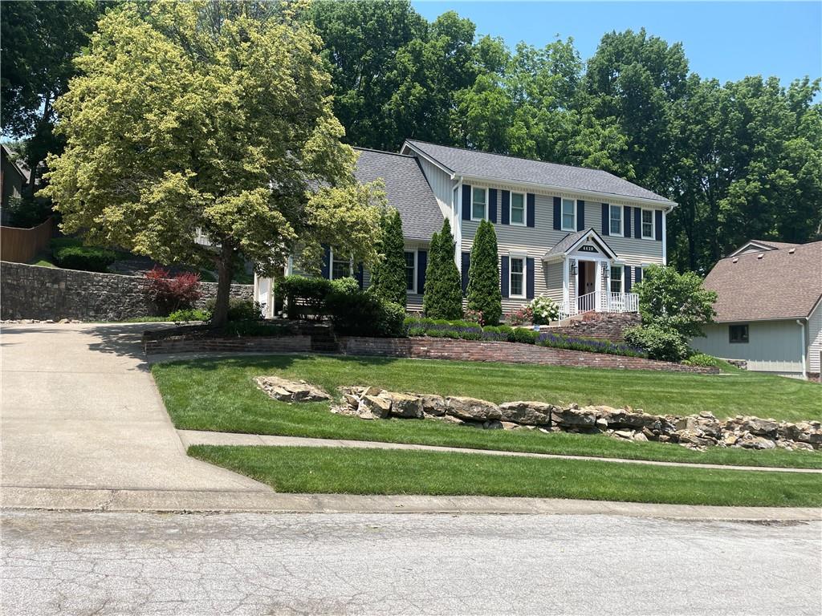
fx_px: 617
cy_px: 308
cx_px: 411
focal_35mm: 26
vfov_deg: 53.1
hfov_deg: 67.3
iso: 32
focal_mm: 4.2
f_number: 1.6
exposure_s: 1/2353
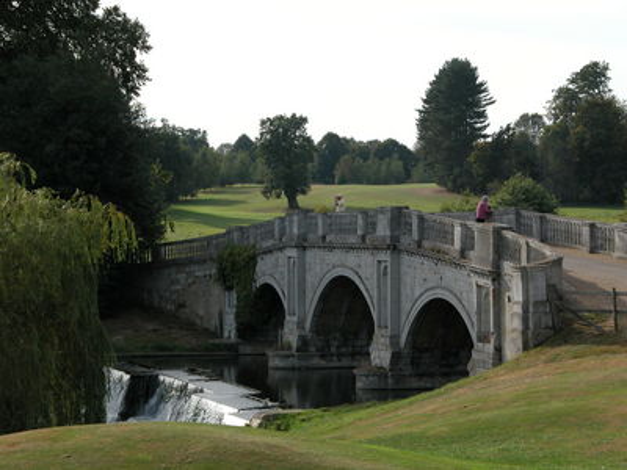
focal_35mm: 114
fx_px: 2065
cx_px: 314
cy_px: 235
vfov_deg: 13.0
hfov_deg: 17.3
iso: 100
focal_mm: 29.5
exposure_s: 1/330
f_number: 5.3
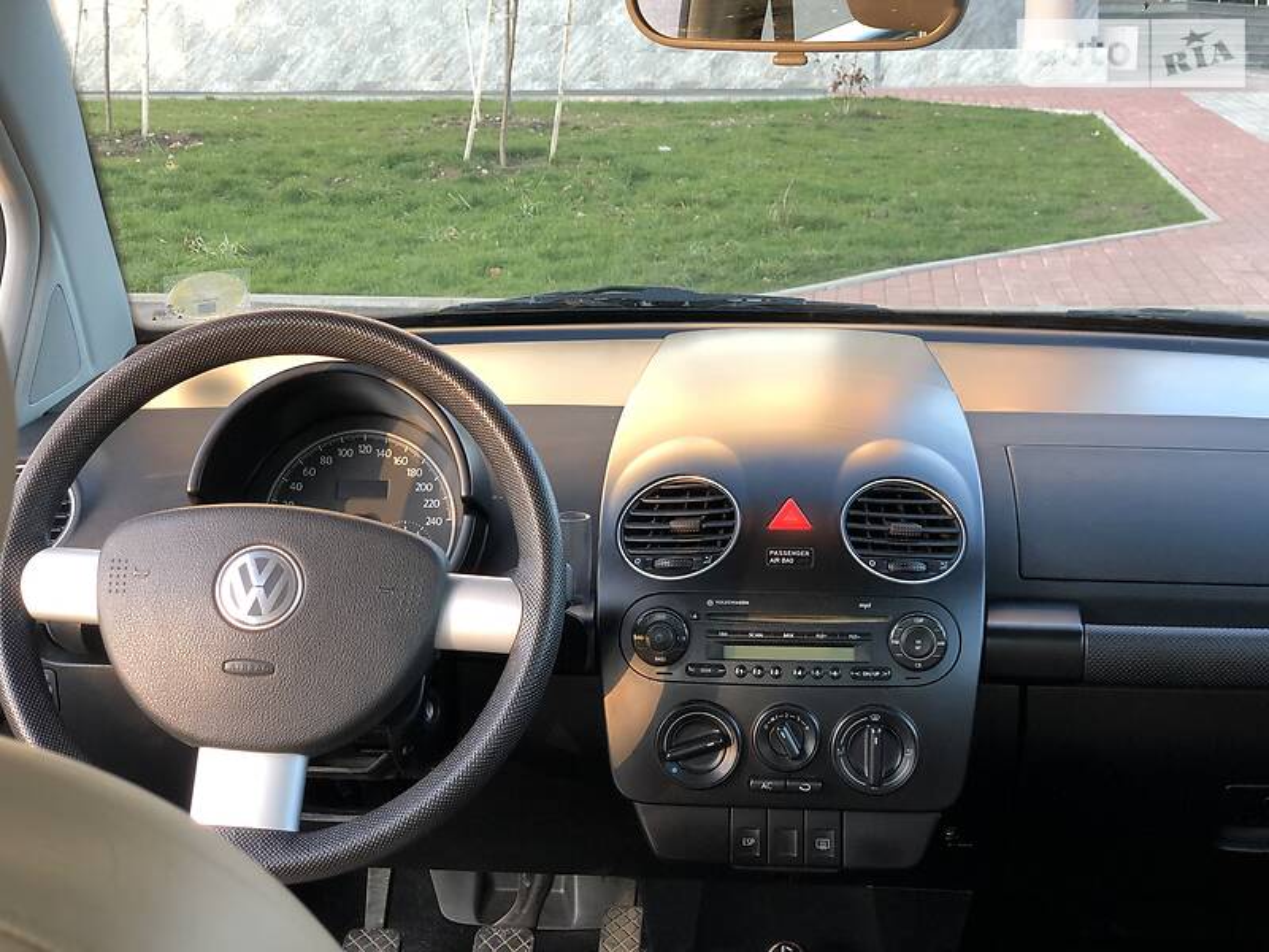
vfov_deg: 28.0
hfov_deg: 36.8
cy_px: 476
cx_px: 634
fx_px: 1906
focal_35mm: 52
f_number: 2.4
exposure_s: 1/60
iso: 50
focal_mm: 6
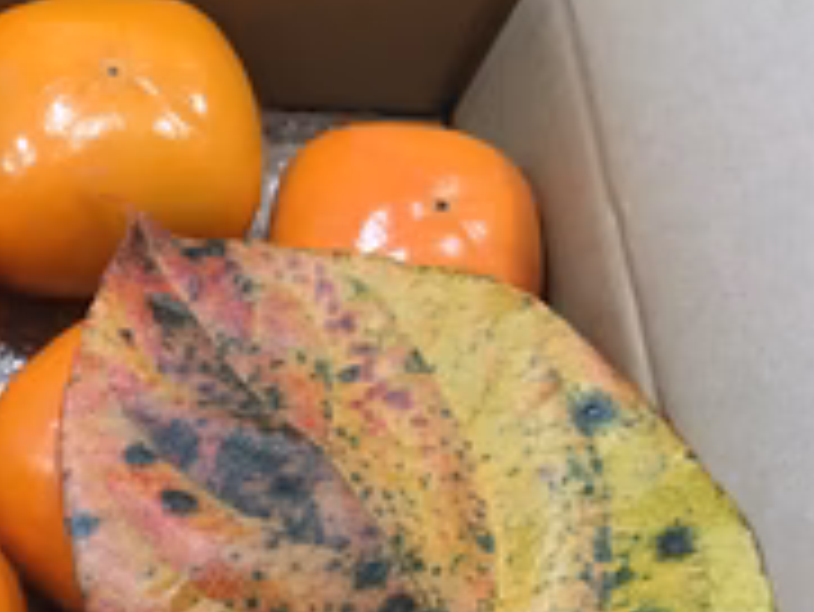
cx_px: -9
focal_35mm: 64
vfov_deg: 22.4
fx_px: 1506
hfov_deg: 28.3
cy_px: 554
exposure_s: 1/30
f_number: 2.2
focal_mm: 4.15
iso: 200
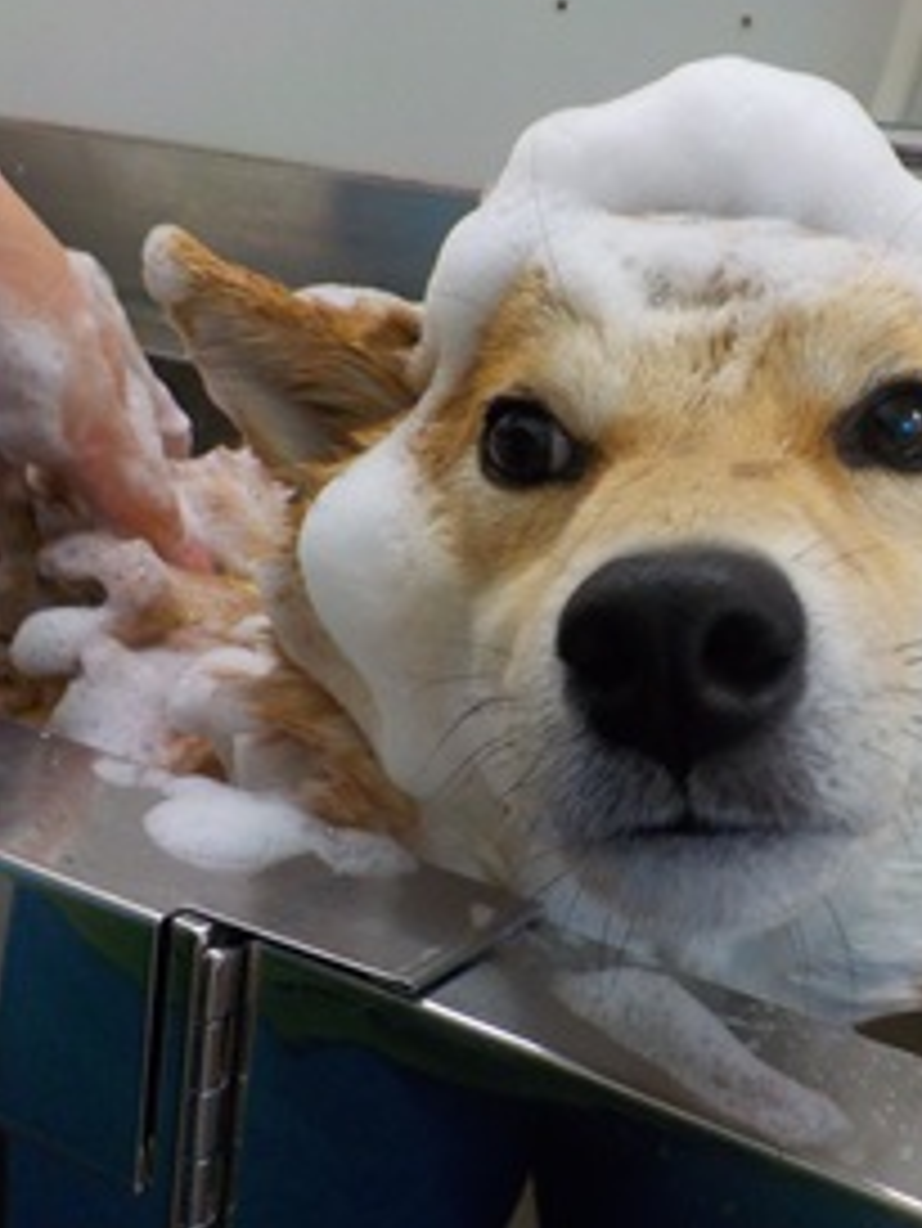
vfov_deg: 42.9
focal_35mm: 44
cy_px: 549
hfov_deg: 32.4
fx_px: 1561
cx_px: 670
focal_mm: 4.1
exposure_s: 1/30
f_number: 3.3
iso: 220
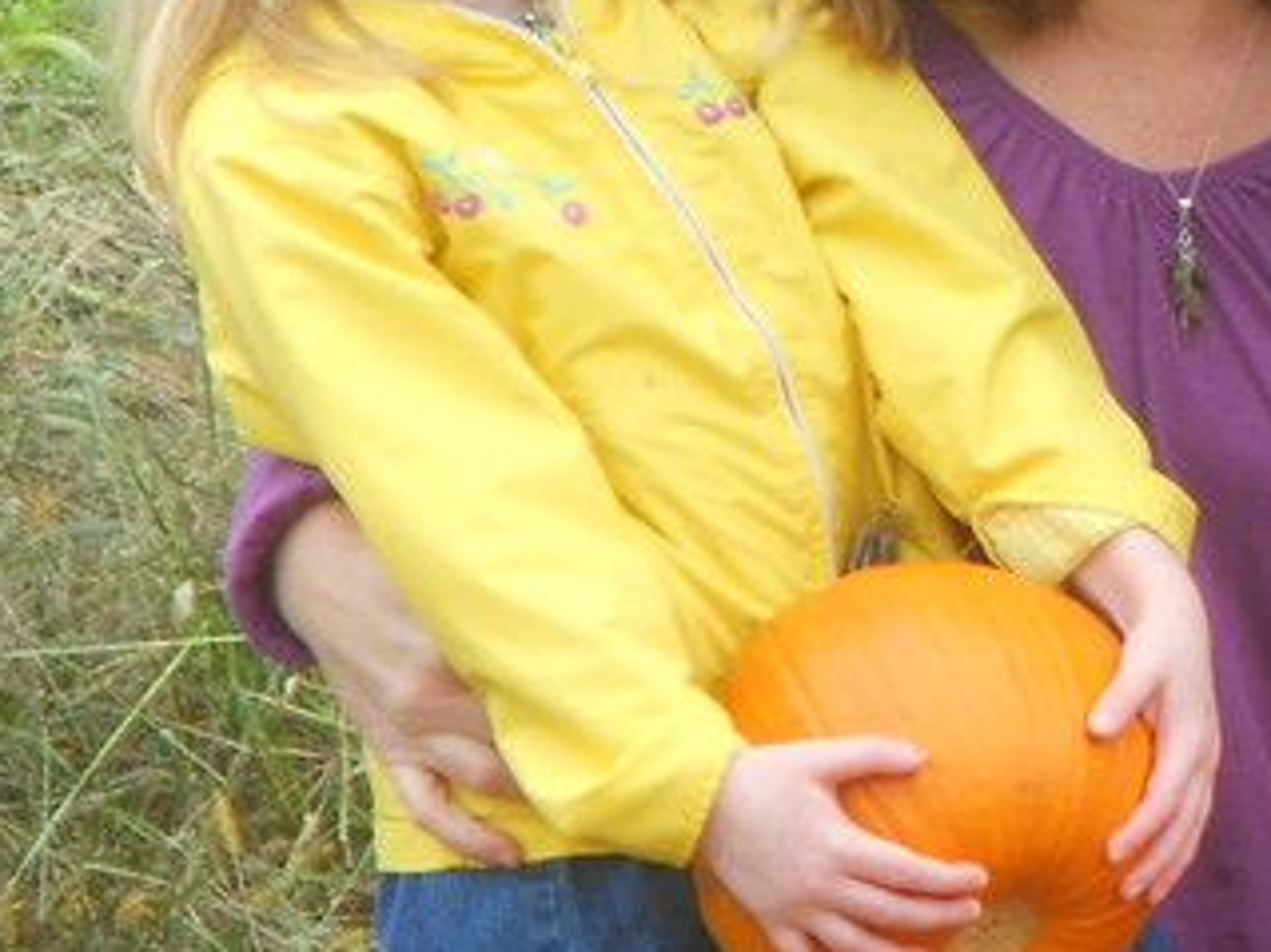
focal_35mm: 180
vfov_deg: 8.2
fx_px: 6607
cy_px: 394
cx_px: 1570
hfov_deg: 10.8
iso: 80
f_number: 4.9
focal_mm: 10
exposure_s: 1/100
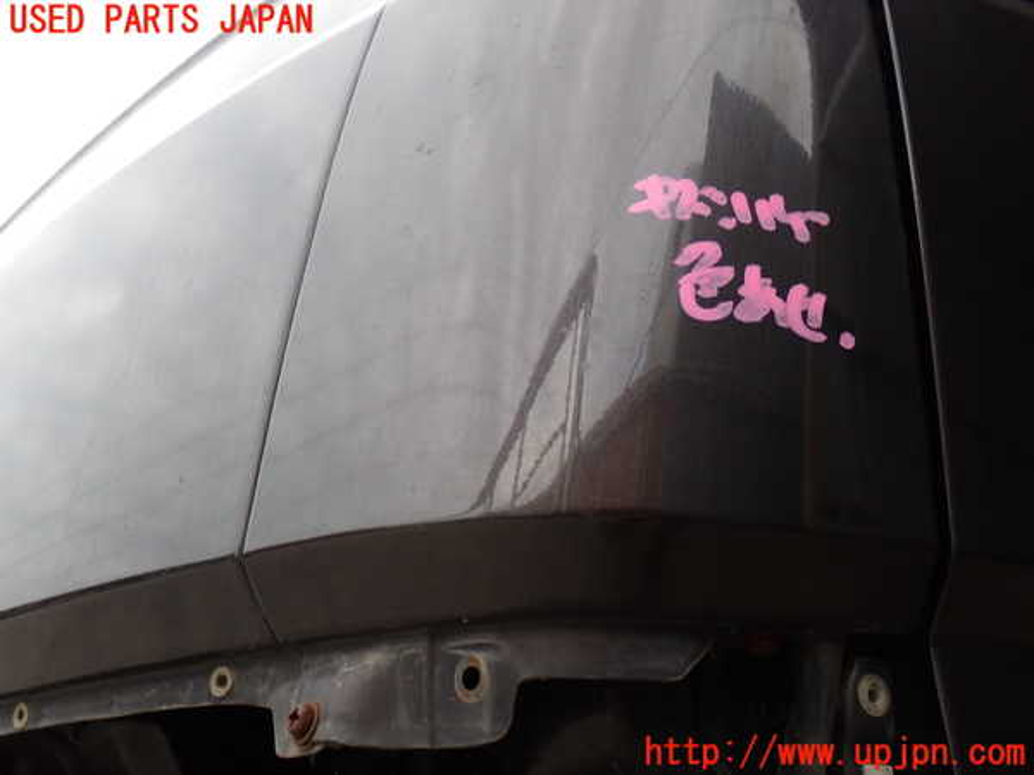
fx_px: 1494
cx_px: 517
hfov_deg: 38.2
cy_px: 388
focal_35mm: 50
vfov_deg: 29.1
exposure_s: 1/60
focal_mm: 9.01
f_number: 3.2
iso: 200
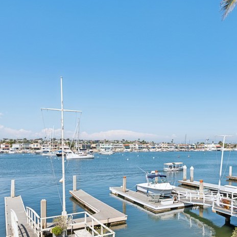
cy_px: 138
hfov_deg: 51.6
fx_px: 232
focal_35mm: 30
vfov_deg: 53.8
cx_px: 180
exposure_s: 1/200
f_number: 8
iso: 80
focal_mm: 16
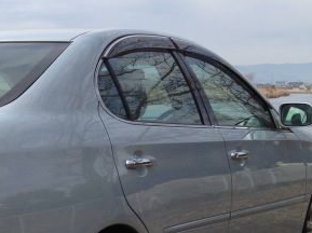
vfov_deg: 14.8
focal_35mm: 97
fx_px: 873
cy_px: 266
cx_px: -37
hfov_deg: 19.4
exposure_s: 1/1255
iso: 50
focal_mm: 4.28
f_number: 2.4
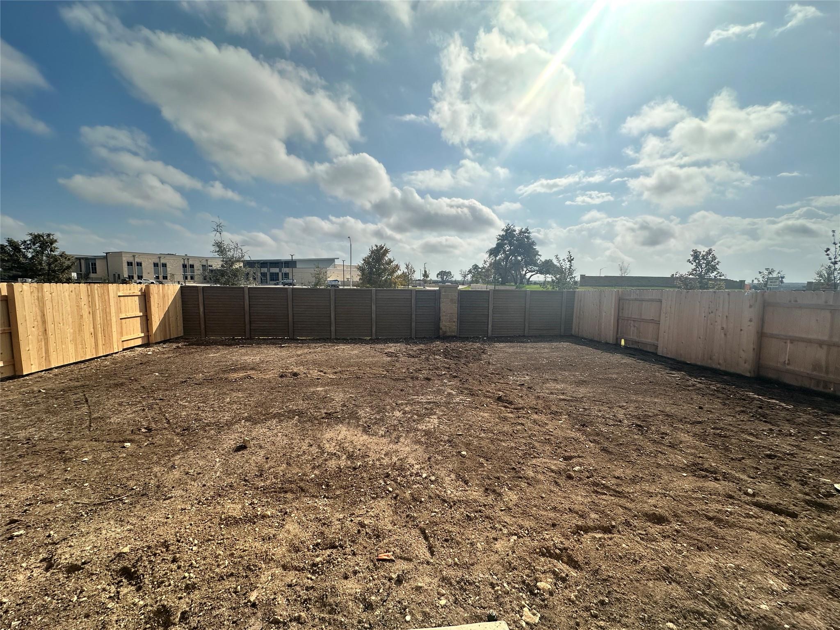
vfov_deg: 85.7
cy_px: 315
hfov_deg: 102.1
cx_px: 420
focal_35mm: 14
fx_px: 340
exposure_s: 1/5291
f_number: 2.2
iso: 50
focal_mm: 2.22
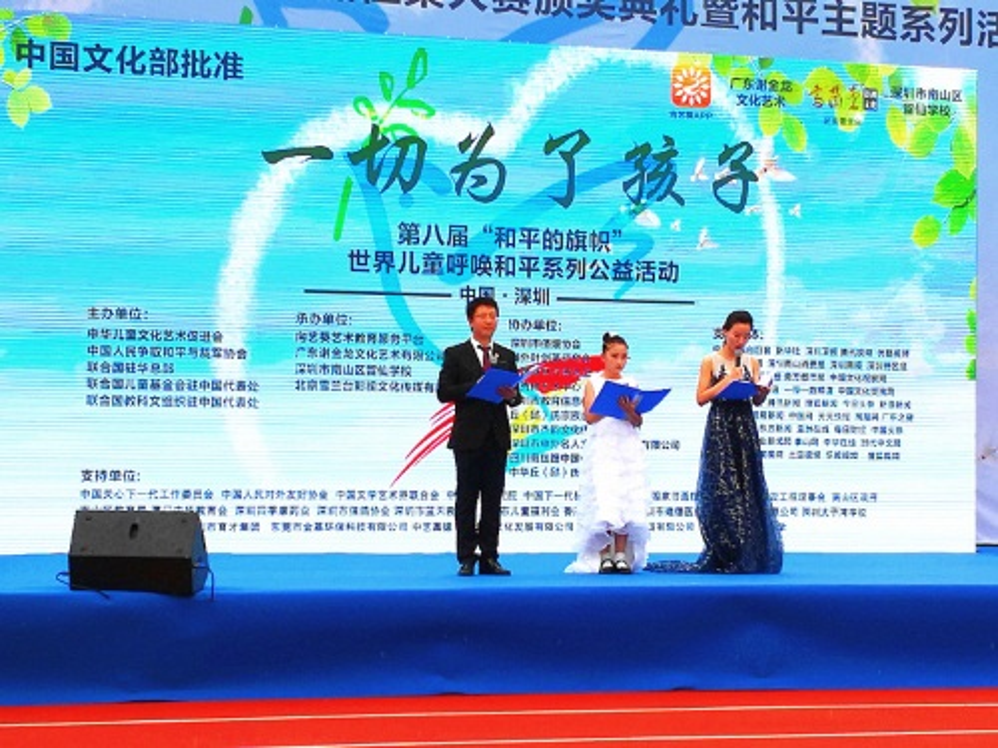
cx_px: 499
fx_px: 2479
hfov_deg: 22.8
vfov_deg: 17.2
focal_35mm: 86
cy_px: 374
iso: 50
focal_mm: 3.95
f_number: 1.6
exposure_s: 1/716
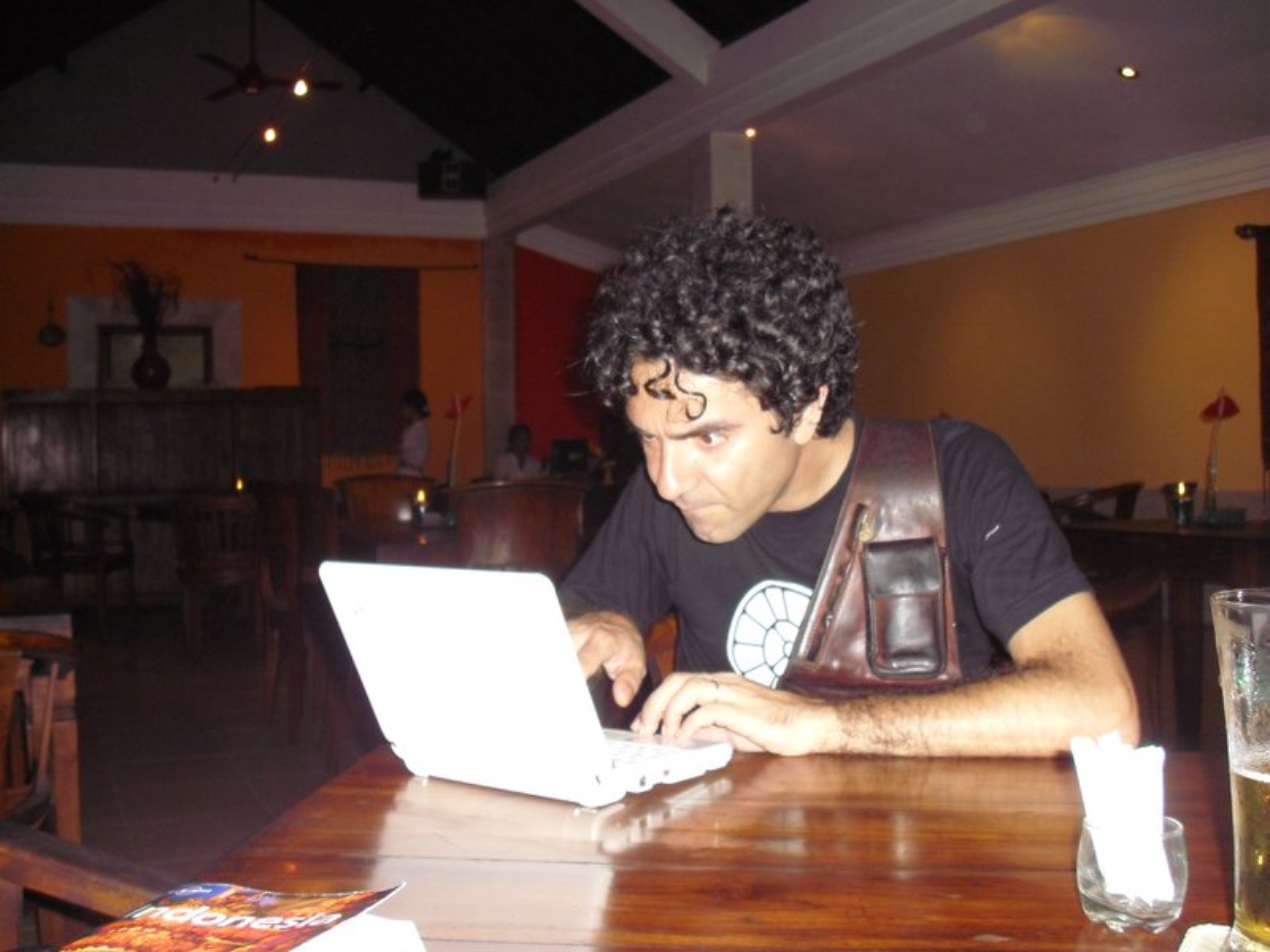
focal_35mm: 38
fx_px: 1394
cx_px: 635
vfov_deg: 37.7
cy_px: 476
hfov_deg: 49.0
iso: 200
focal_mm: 6.2
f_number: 2.8
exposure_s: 1/60
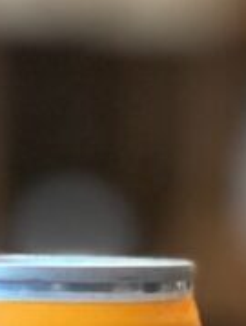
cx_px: -9
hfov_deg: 3.5
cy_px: 587
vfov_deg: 4.6
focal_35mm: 429
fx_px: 4051
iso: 320
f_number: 2.8
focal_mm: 9
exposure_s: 1/40
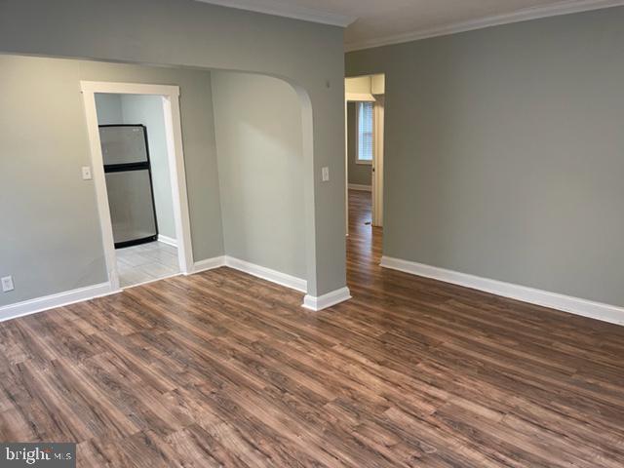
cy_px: 234
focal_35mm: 26
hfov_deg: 67.3
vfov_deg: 53.1
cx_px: 312
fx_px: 469
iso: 100
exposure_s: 1/60
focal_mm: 5.1
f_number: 1.6
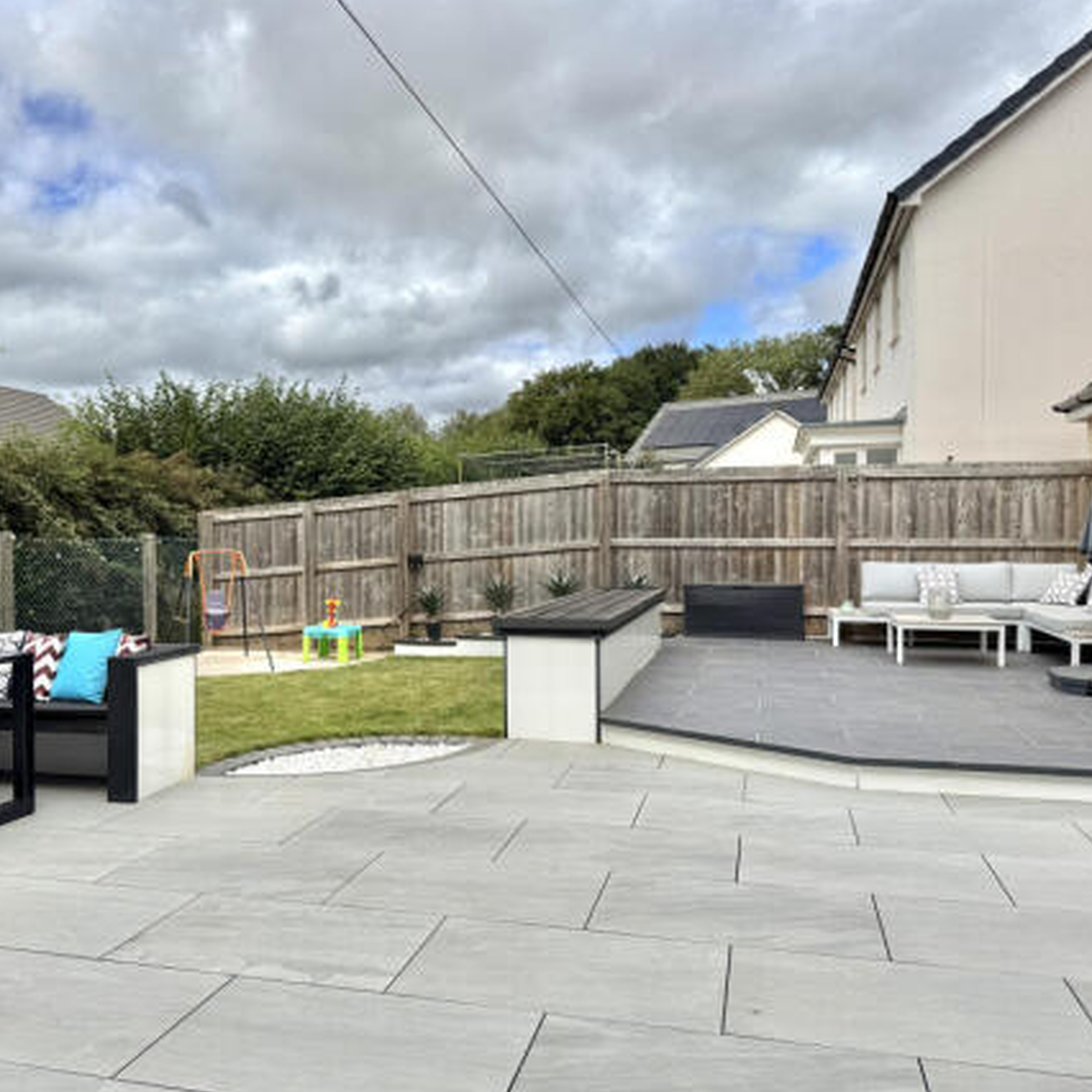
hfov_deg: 55.3
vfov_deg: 55.6
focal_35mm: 29
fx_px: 1035
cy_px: 550
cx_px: 455
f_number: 1.78
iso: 80
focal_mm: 6.76
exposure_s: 1/4950
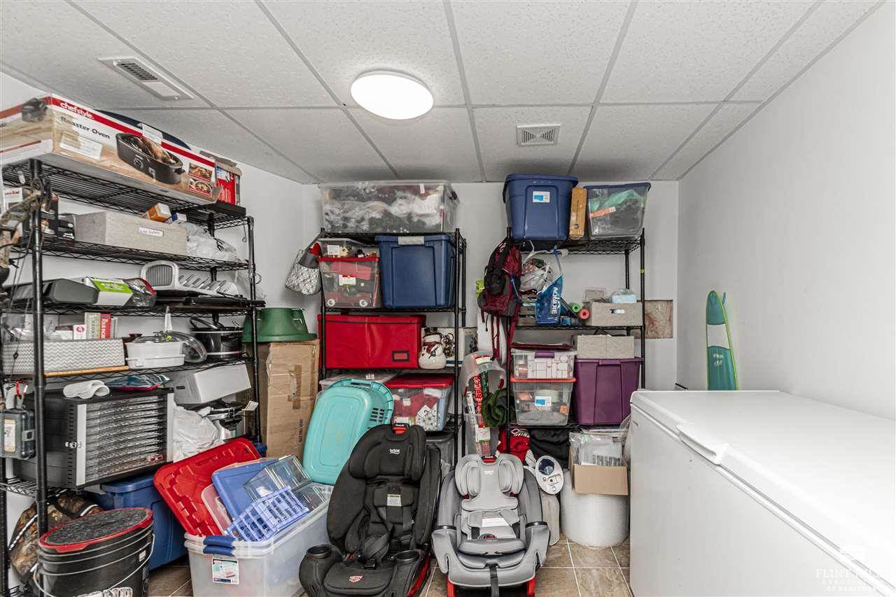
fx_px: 373
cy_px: 298
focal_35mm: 15
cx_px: 448
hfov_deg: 100.4
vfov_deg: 77.3
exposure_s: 1/60
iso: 500
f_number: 10
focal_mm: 10
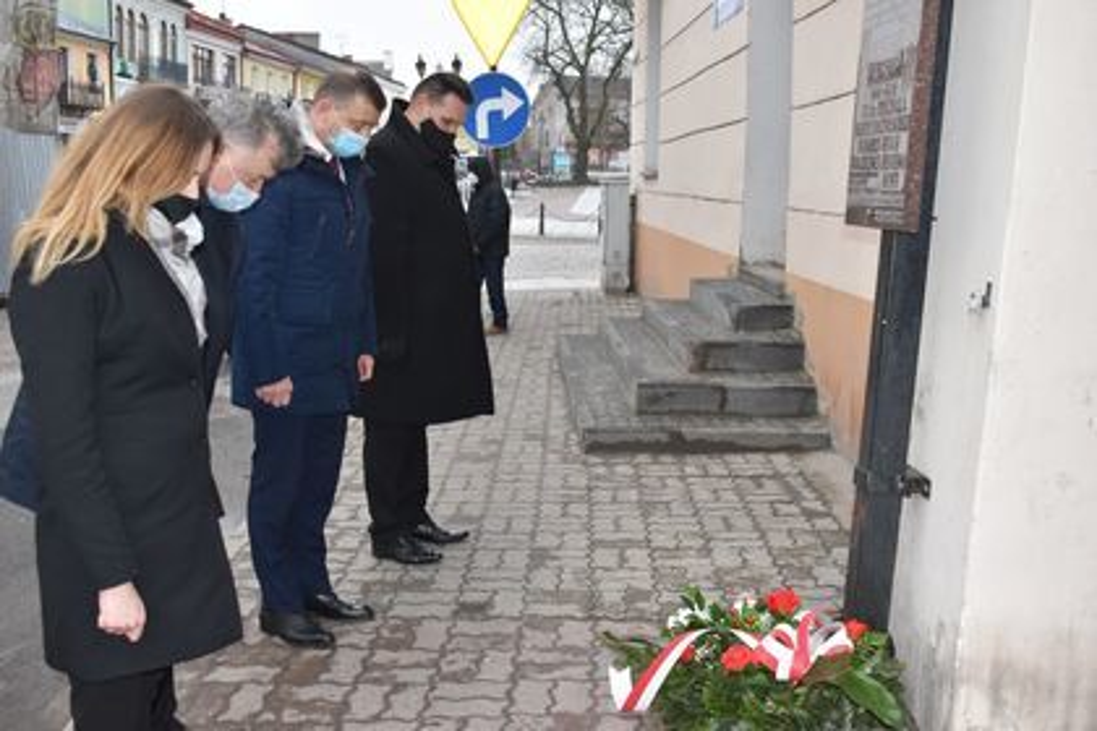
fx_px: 1143
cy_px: 366
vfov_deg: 35.5
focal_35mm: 38
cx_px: 548
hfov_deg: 51.3
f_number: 5.6
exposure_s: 1/125
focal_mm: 25
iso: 800
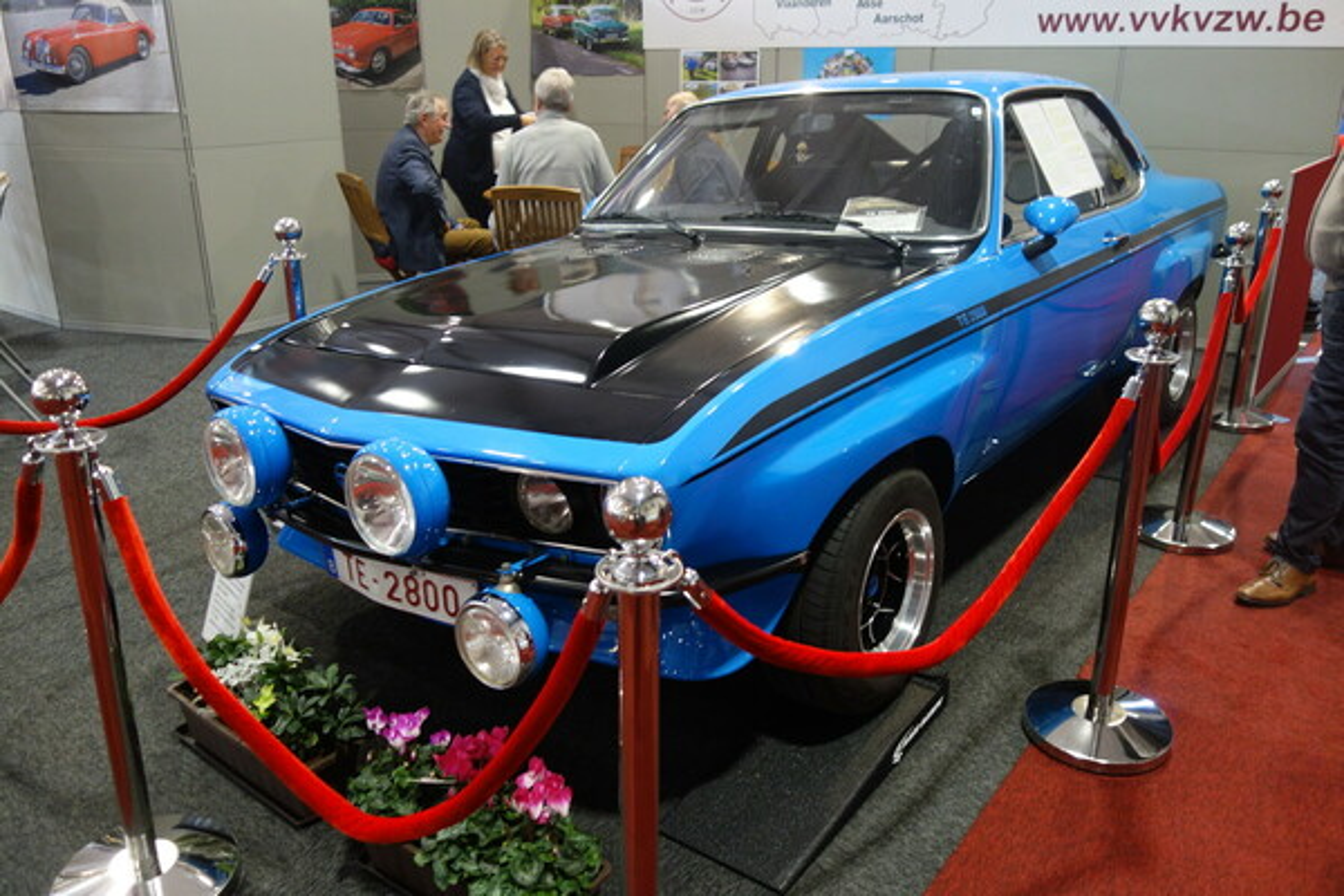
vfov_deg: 46.4
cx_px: 672
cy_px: 448
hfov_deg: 65.5
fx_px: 1045
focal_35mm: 28
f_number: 1.8
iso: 400
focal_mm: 10.4
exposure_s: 1/30
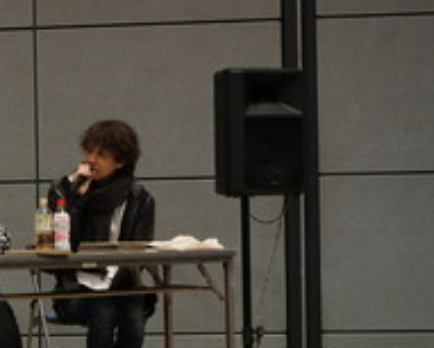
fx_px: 2262
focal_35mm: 176
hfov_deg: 10.8
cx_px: -100
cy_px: 229
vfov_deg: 8.8
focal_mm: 70
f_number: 5.6
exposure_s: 1/160
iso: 5000
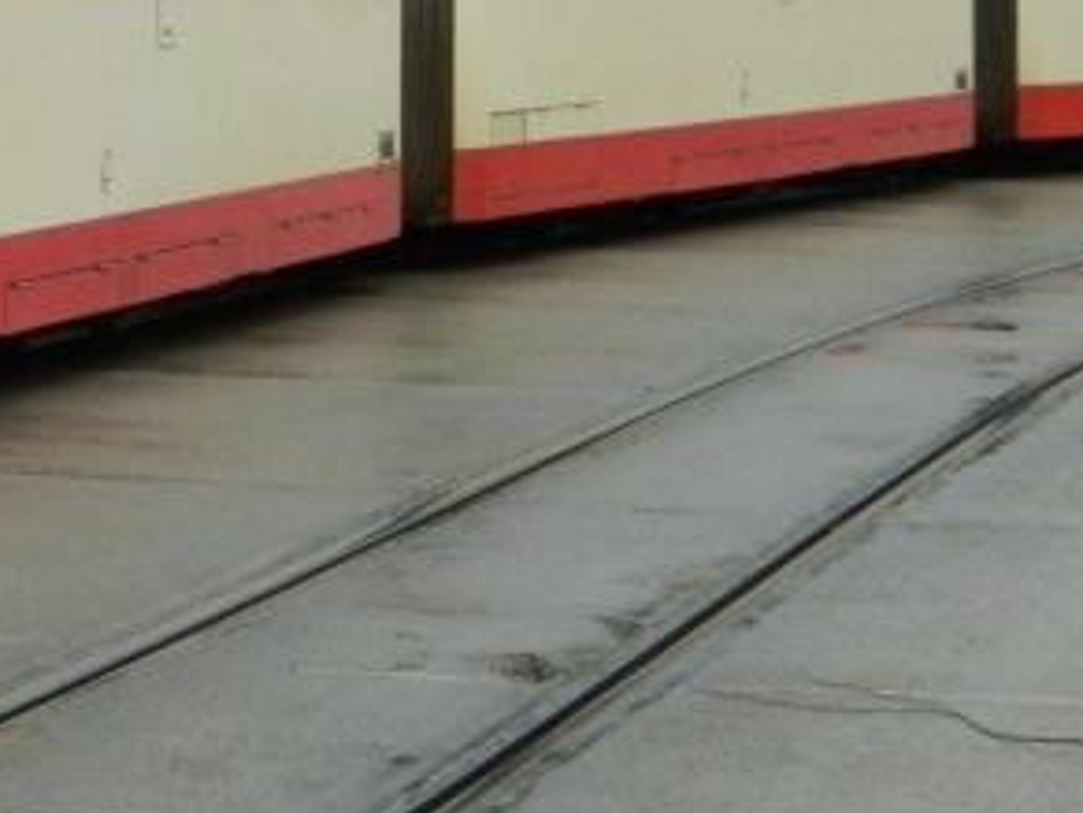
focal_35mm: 165
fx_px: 5162
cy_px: -327
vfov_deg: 8.8
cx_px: -226
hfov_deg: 11.7
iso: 400
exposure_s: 1/400
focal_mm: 8.4
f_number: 3.6
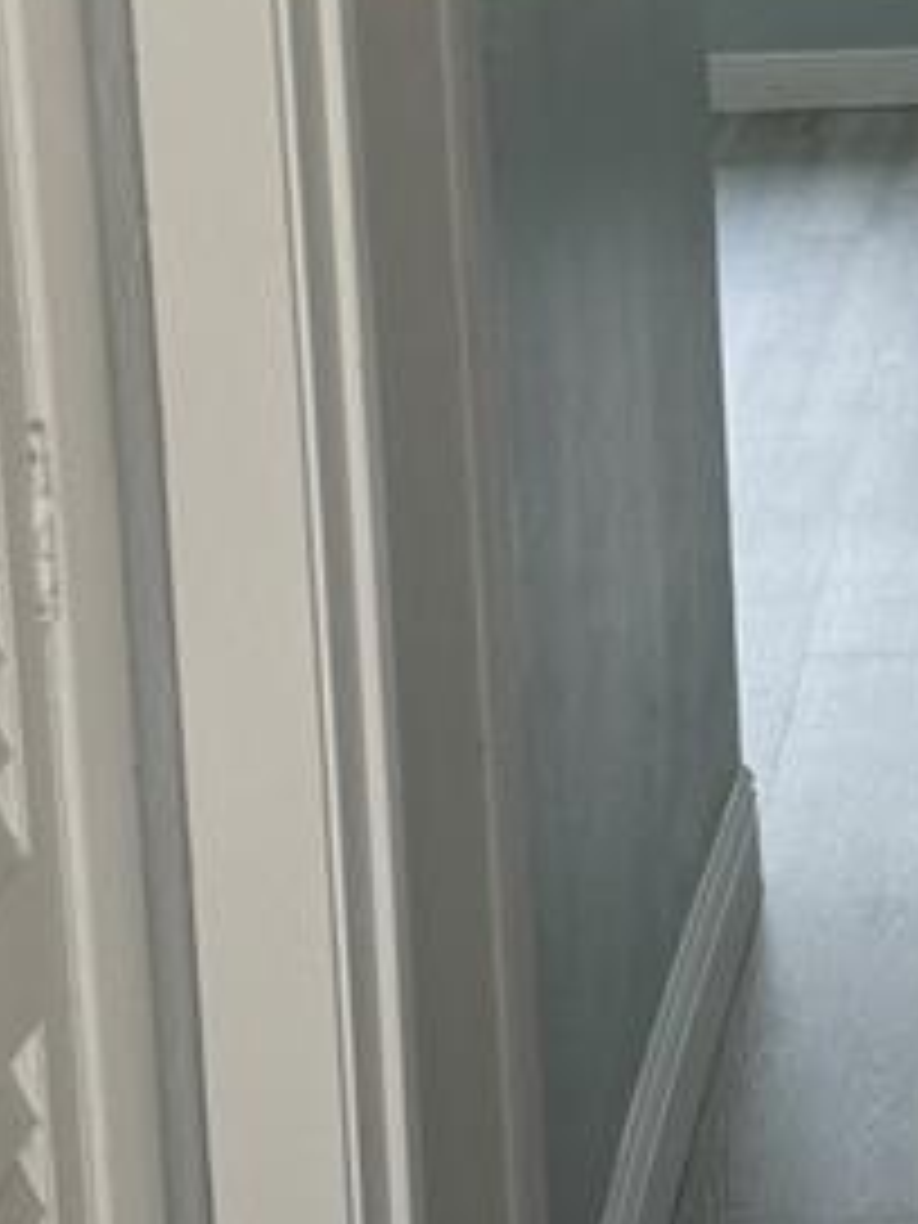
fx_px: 3748
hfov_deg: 13.7
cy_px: 117
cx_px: 990
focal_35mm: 106
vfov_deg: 18.2
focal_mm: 6.76
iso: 80
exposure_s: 1/321
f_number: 1.78
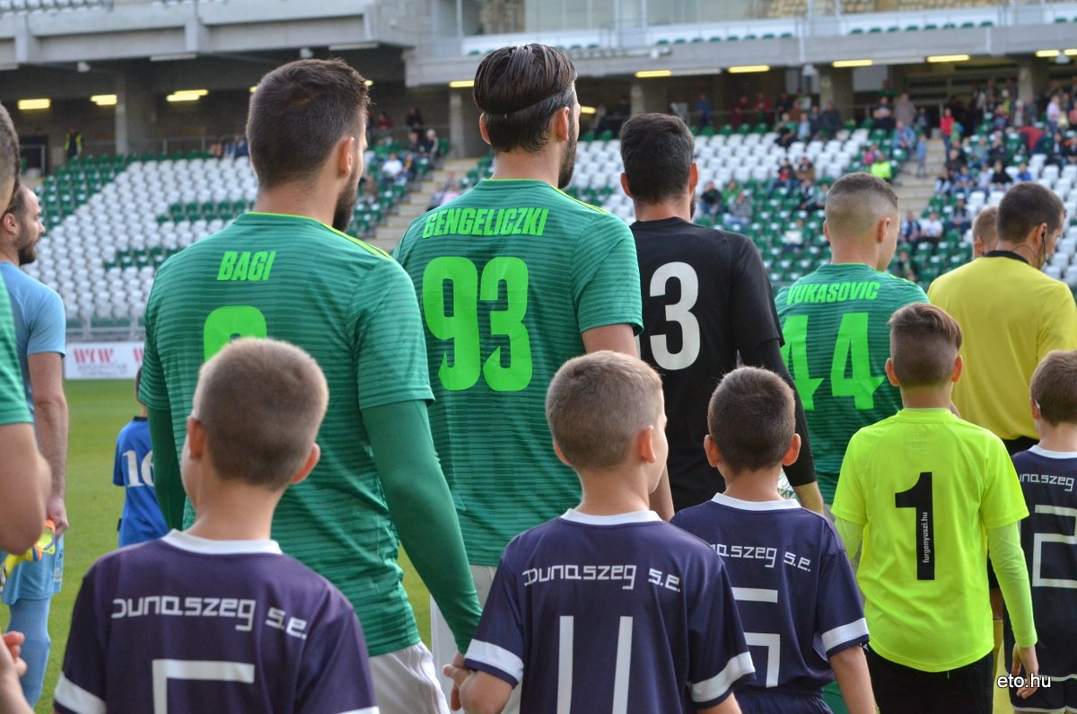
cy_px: 357
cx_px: 538
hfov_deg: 19.5
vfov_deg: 13.0
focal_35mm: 105
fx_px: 3135
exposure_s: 1/640
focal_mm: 70
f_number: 6.3
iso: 2000
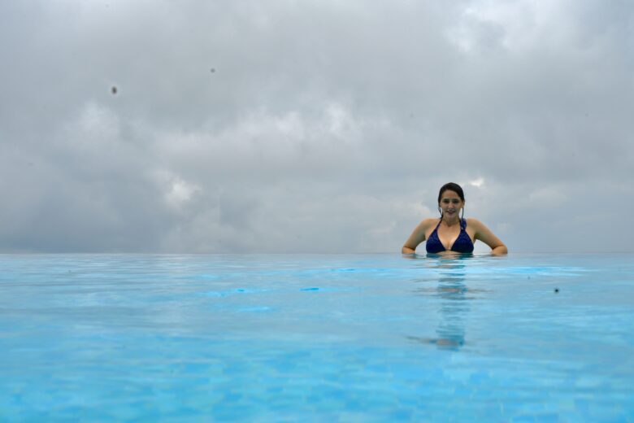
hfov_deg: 38.2
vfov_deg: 26.0
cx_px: 317
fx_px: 916
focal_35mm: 52
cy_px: 212
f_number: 13
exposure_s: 1/400
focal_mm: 52
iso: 320
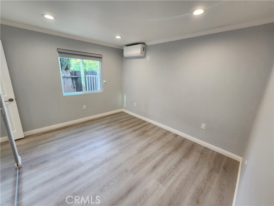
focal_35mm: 13
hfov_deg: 106.2
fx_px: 103
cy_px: 103
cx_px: 137
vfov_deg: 89.9
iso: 250
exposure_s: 1/60
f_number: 2.2
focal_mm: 2.2
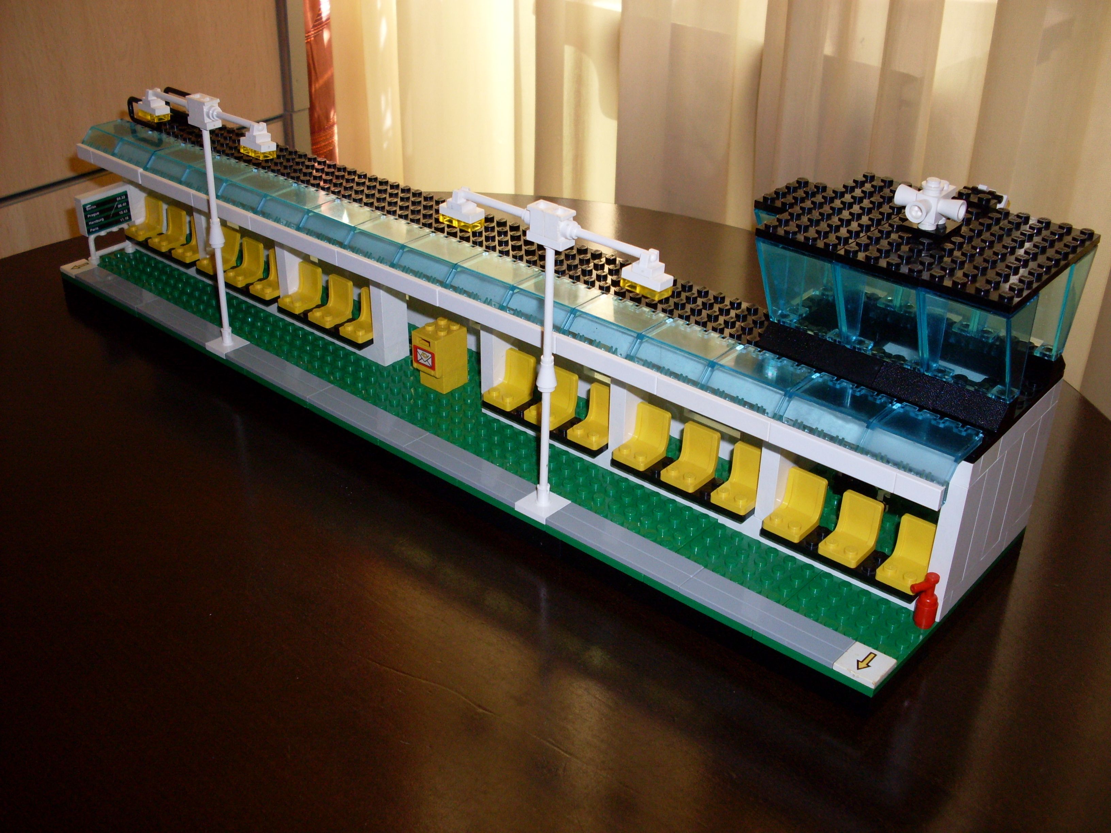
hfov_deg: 49.0
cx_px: 556
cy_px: 416
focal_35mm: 38
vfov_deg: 37.7
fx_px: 1220
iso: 100
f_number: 2.8
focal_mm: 6.3
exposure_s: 1/45
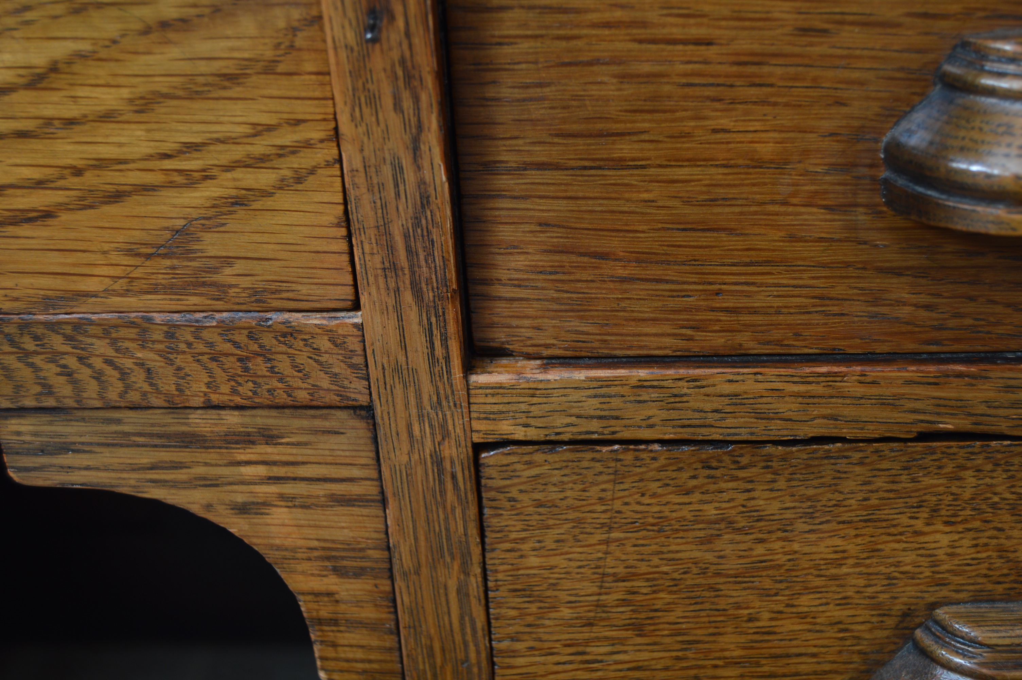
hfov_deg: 38.9
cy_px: 340
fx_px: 1447
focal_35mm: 51
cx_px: 511
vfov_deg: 26.4
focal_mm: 34
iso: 200
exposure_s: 1/160
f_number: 4.5
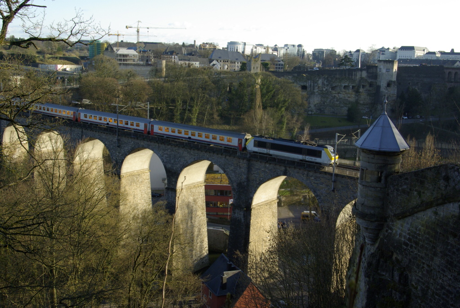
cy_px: 154
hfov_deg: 49.5
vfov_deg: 34.3
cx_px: 230
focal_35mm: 39
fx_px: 499
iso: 400
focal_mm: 26
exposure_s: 1/125
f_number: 13
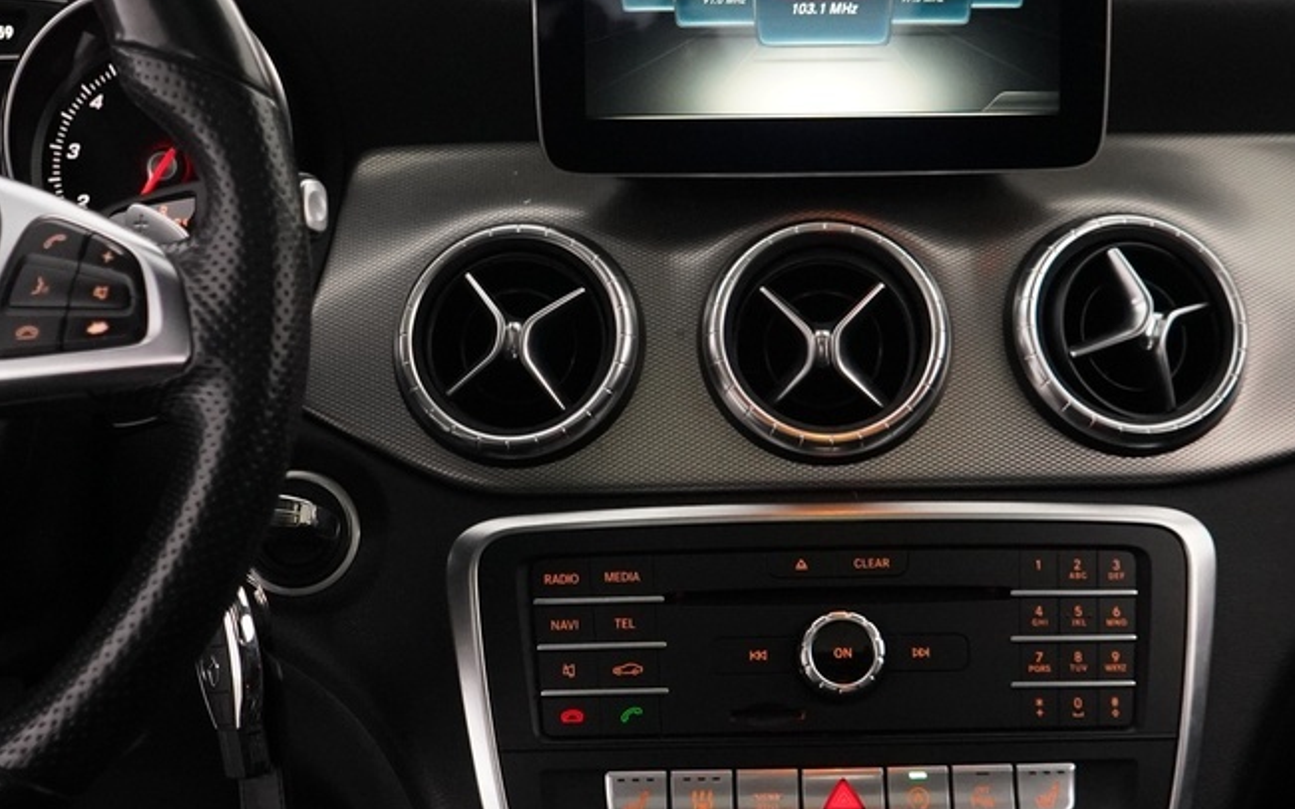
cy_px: 372
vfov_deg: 18.3
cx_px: 664
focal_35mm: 71
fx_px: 2506
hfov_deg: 29.0
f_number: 3.5
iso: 5000
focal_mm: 28
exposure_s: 1/80
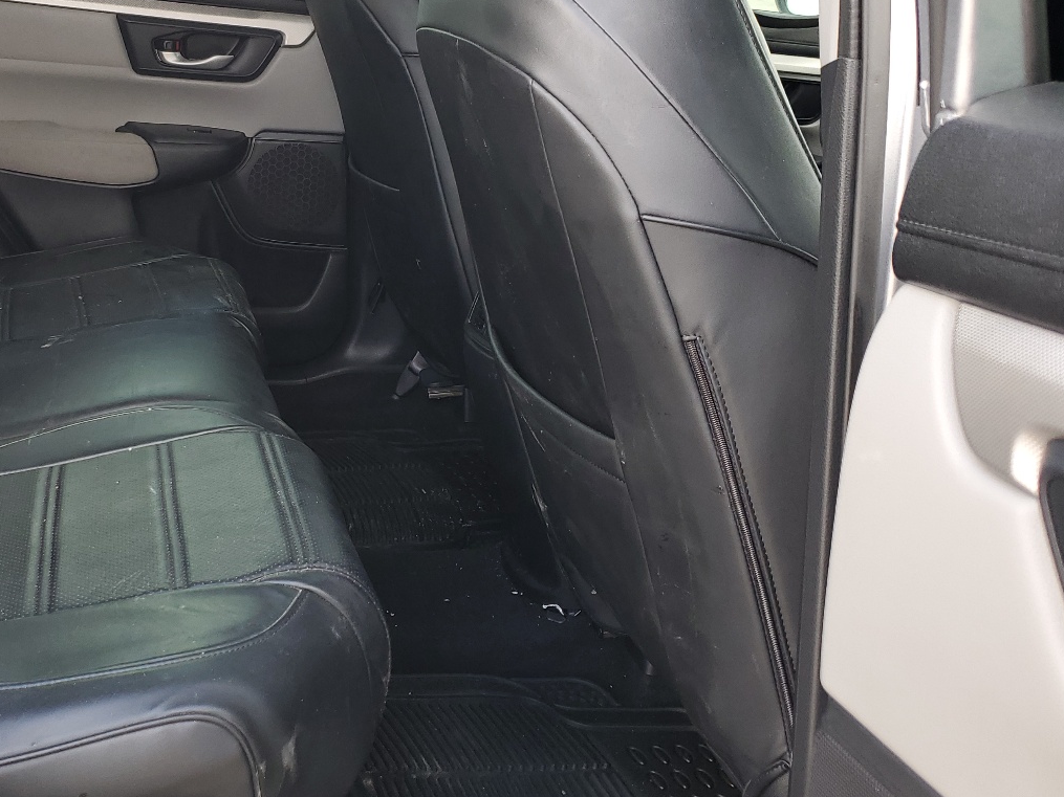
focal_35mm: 41
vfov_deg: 35.0
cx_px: 279
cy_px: 304
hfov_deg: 44.4
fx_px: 1260
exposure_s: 1/149
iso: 50
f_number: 1.5
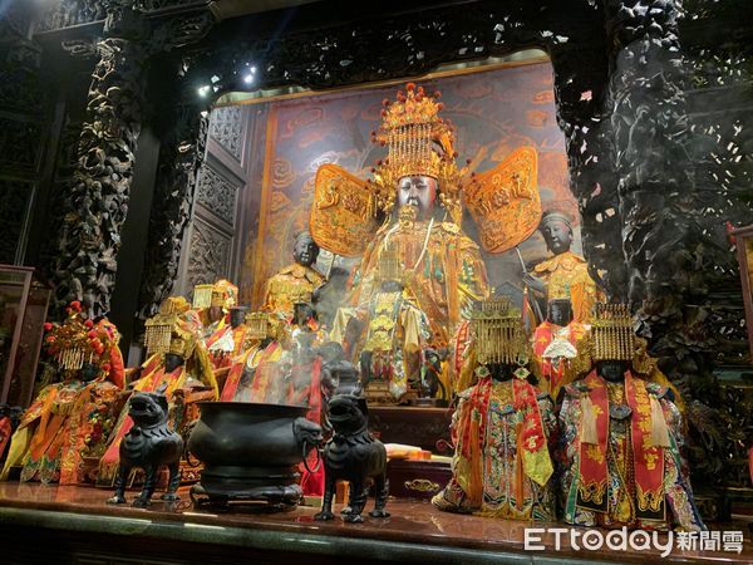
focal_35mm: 26
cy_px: 282
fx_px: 566
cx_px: 376
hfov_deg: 67.3
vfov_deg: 53.1
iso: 200
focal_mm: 4.25
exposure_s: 1/60
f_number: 1.8
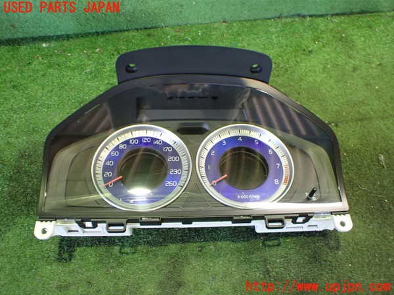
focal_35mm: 30
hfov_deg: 60.0
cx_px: 197
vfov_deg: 46.8
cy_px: 148
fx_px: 341
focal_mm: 5.4
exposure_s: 1/40
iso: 800
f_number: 2.3
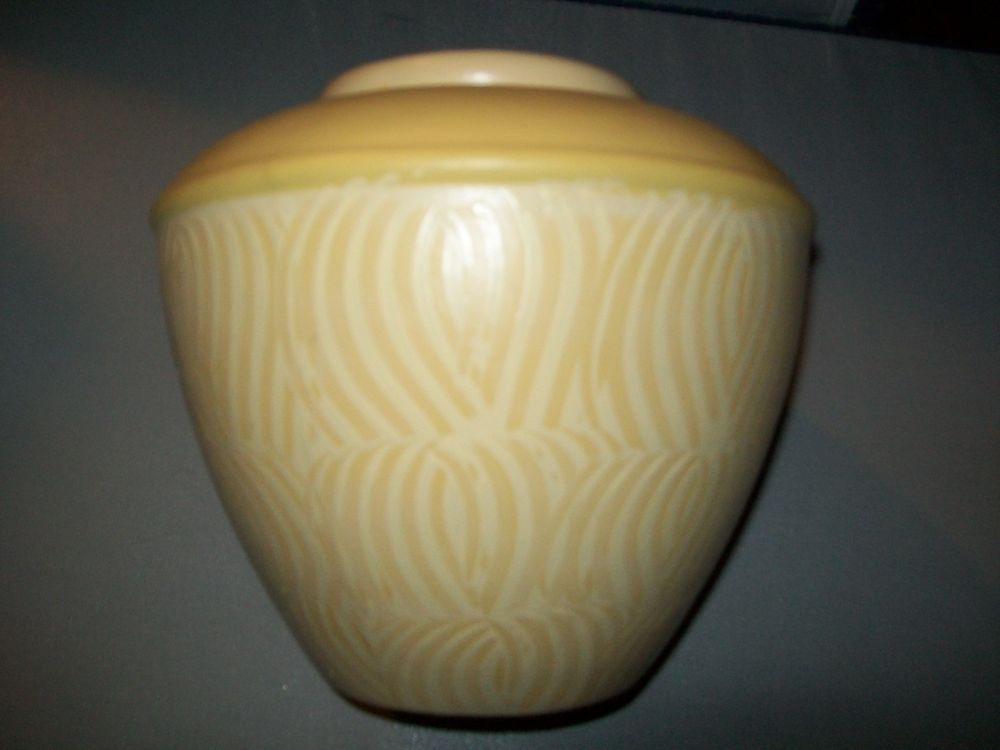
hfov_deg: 54.0
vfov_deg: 41.8
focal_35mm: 34
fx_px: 982
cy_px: 375
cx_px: 500
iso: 160
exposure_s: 1/60
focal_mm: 6.1
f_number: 2.7
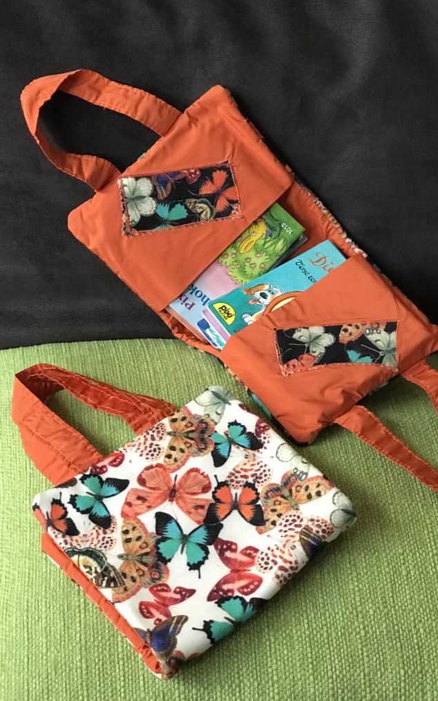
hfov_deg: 21.3
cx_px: 260
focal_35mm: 61
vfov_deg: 33.5
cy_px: 350
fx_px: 1165
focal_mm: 6.6
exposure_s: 1/50
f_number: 2.8
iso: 500
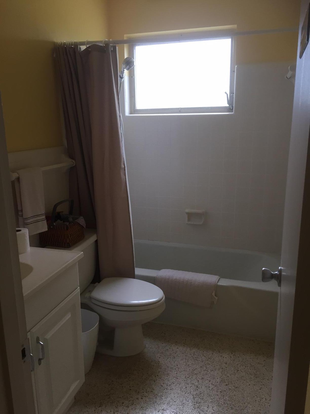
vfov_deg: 61.7
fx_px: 346
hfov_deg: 48.2
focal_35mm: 29
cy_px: 207
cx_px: 155
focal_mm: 4.15
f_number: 2.2
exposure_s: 1/30
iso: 32
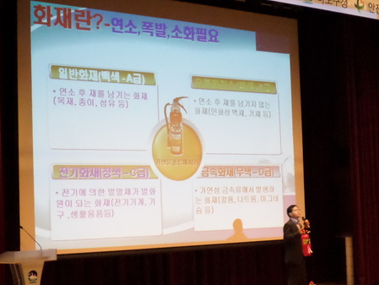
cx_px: 234
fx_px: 734
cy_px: 149
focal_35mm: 67
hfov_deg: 28.9
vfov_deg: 21.9
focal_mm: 7.8
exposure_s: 1/20
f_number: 3.2
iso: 640
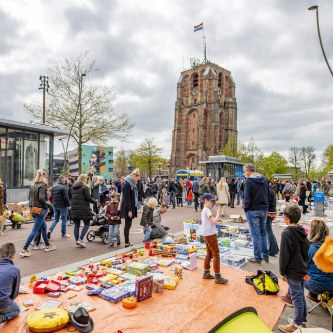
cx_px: 141
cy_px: 163
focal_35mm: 25
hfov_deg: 62.6
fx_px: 272
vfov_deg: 62.9
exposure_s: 1/500
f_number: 4.5
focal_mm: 19
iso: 80
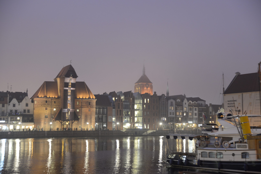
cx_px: 130
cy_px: 87
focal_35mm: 52
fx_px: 377
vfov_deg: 26.0
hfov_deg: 38.2
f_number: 3.8
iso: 1600
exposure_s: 1/5
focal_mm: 52
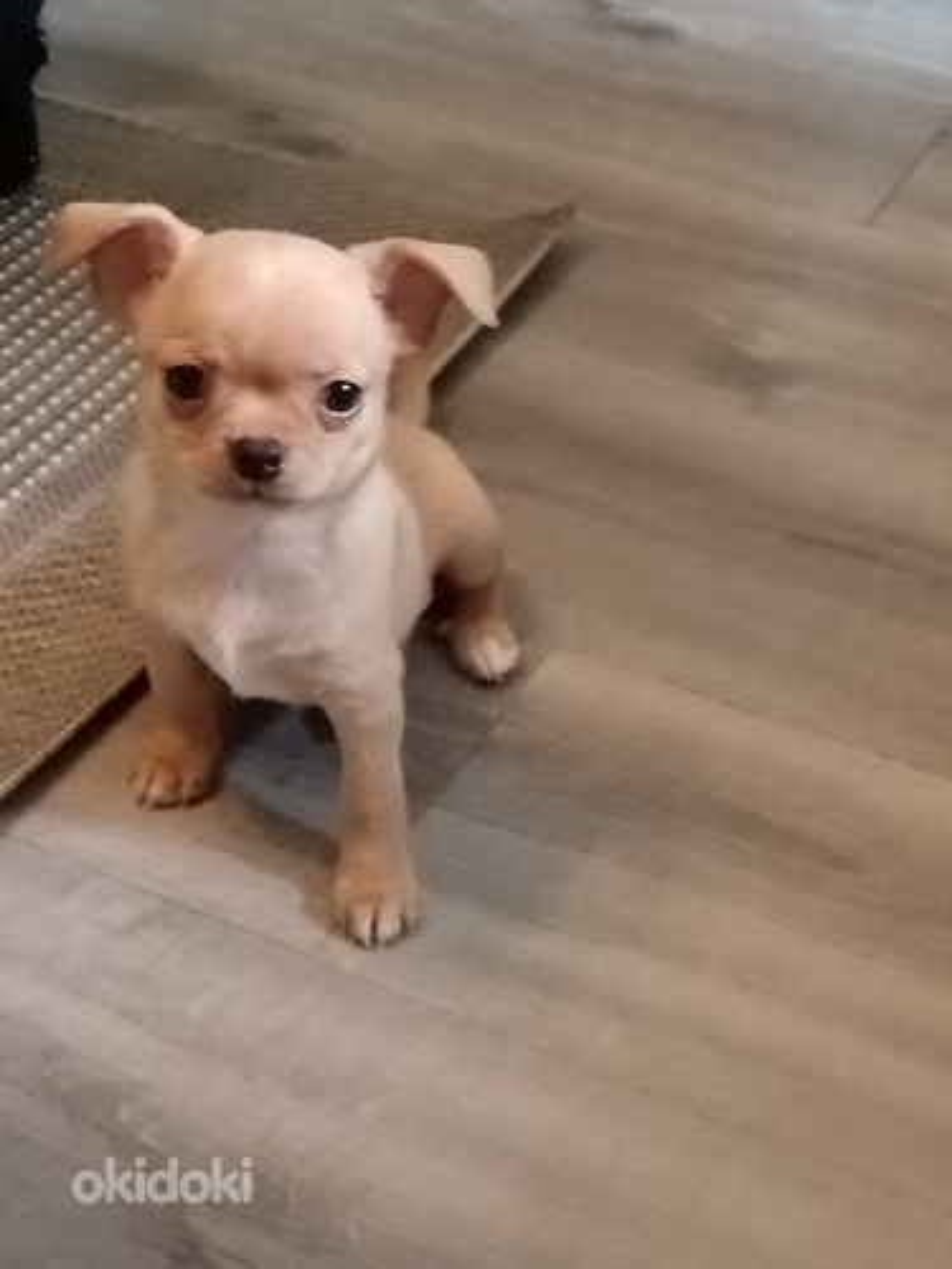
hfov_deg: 21.9
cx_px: 476
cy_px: 634
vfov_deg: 29.0
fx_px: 2457
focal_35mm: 67
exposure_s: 1/25
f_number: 1.9
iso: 2078
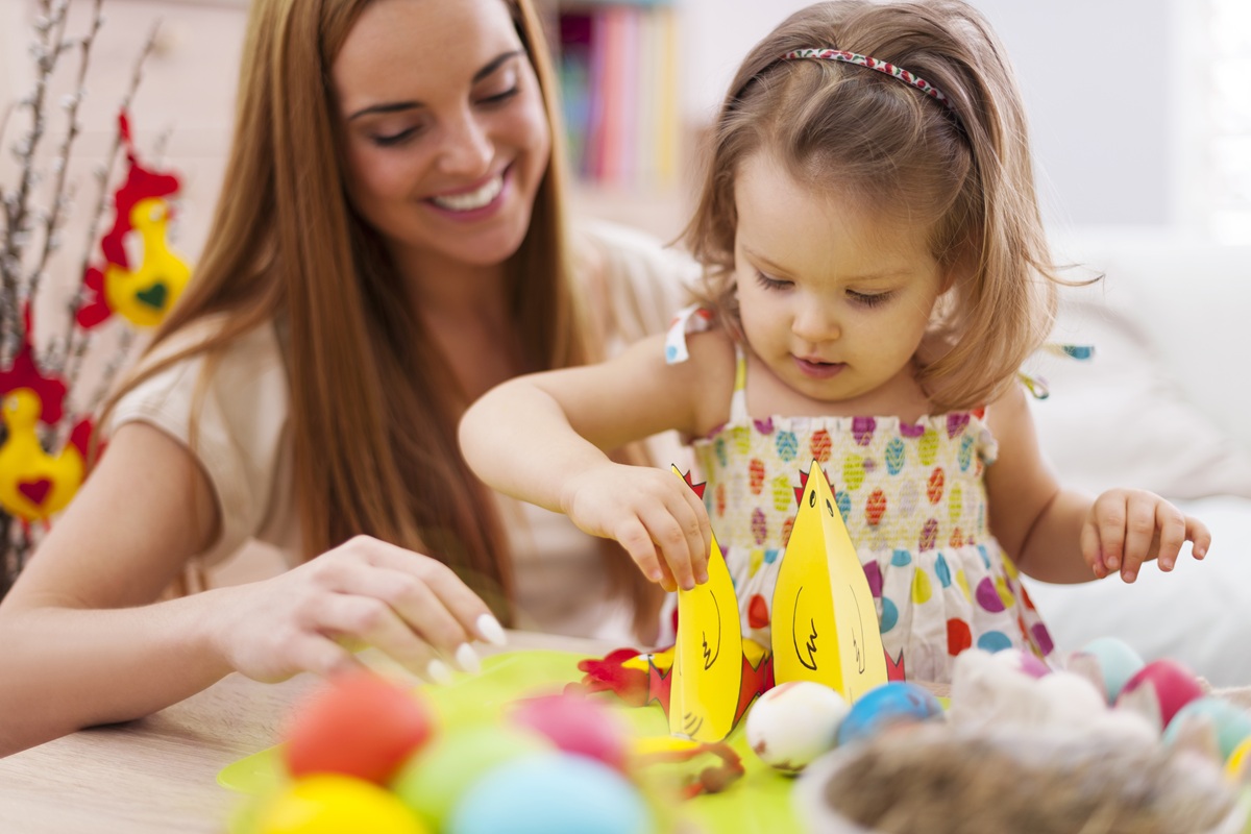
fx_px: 1737
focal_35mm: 50
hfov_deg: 39.6
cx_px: 626
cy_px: 417
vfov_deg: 27.0
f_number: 1.8
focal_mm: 50
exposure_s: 1/80
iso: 100
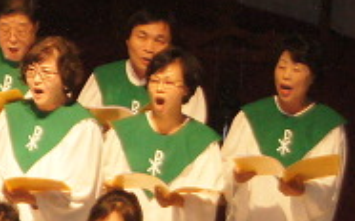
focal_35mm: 420
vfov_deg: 3.1
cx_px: -374
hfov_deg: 4.9
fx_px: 4061
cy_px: 322
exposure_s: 1/80
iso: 800
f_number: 5.6
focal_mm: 50
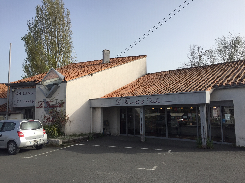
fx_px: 205
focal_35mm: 29
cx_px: 122
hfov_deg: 61.7
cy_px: 92
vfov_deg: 48.2
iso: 32
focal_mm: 4.15
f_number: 2.2
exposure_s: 1/1883
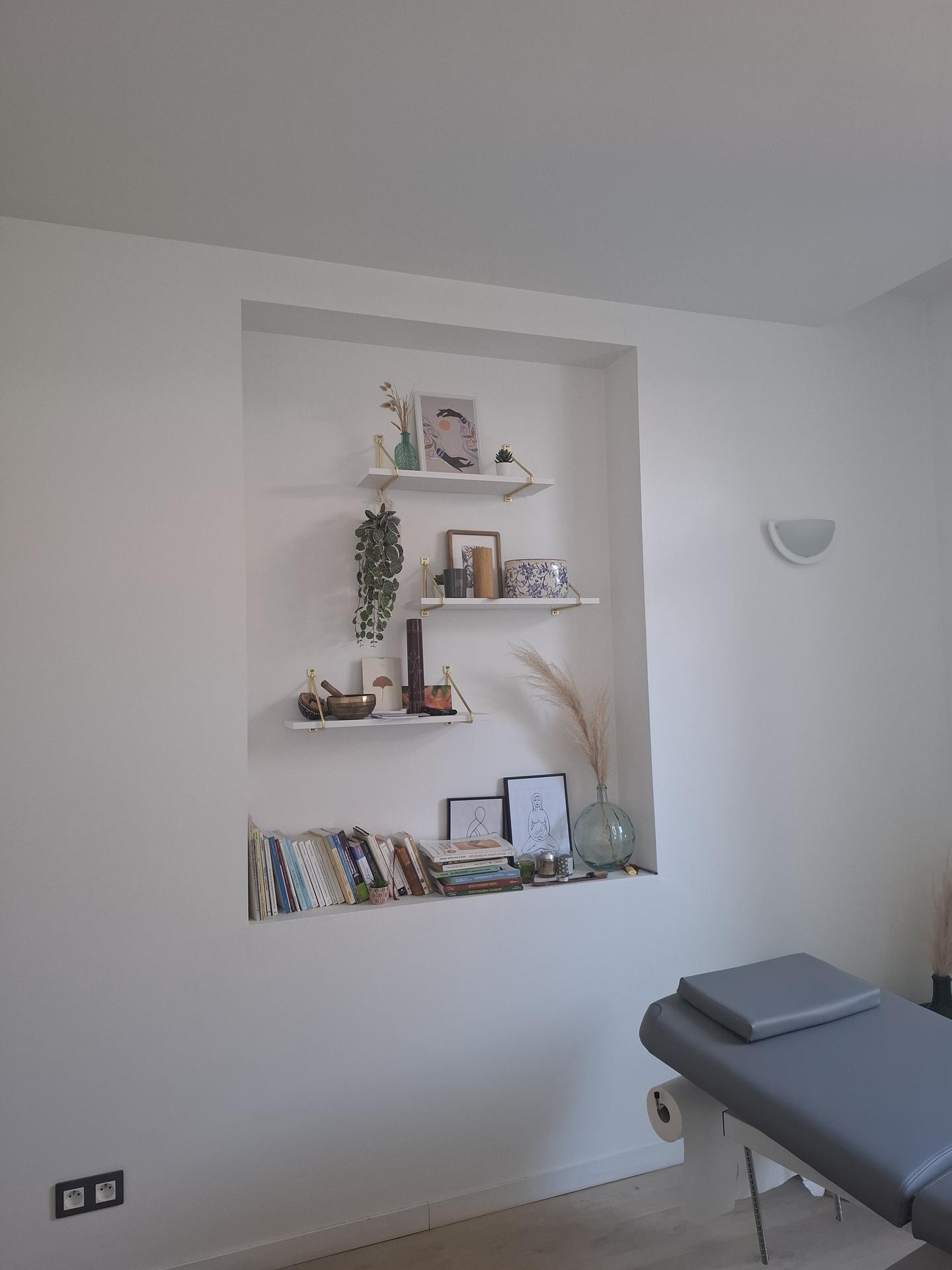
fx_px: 843
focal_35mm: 23
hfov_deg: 58.9
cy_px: 635
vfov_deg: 73.9
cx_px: 476
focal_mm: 5.54
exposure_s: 1/100
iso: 250
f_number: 1.8
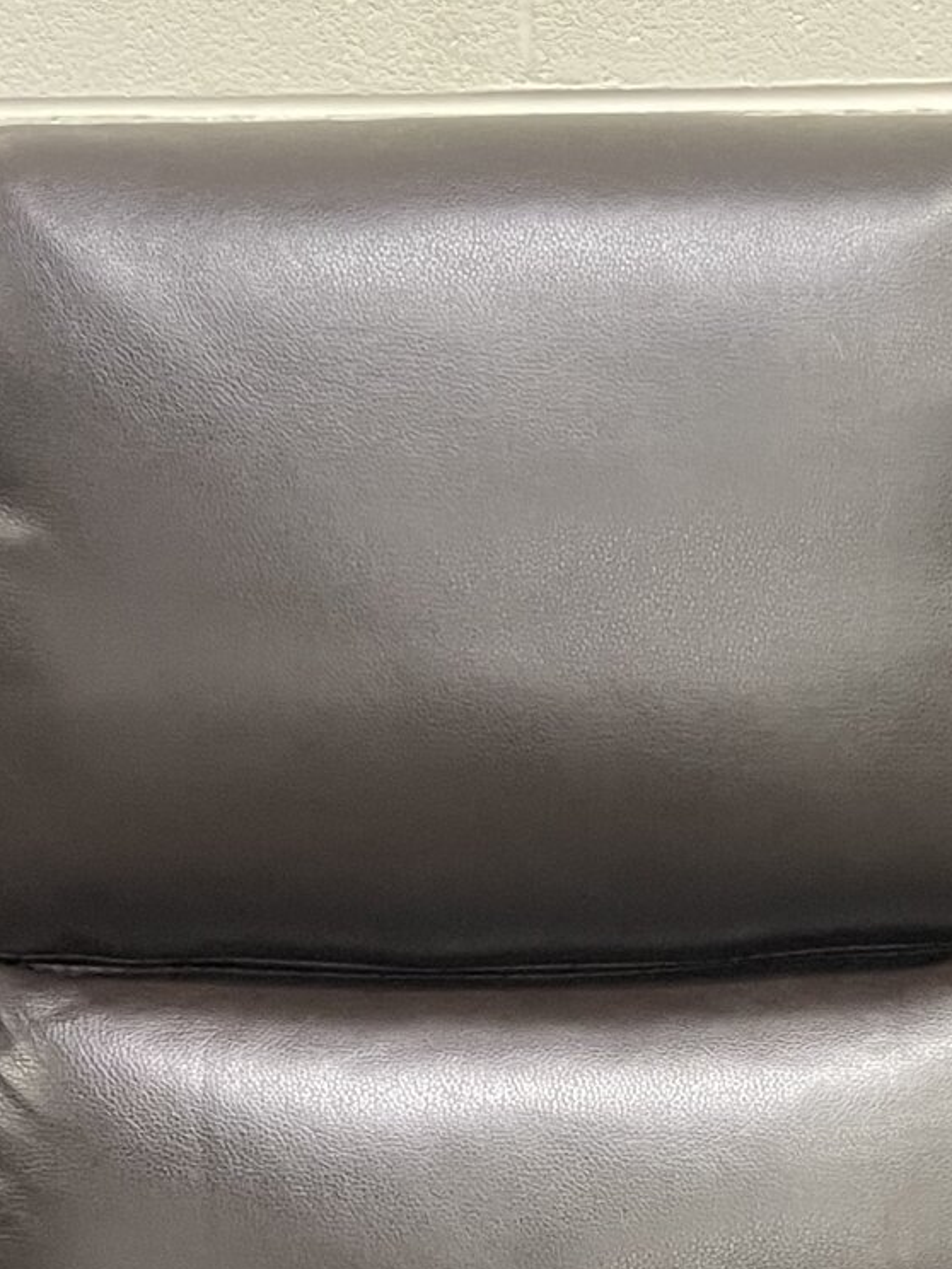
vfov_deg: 21.8
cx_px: 734
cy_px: 1305
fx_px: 3154
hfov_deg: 17.1
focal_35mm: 86
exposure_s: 1/60
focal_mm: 5.1
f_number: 1.6
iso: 320
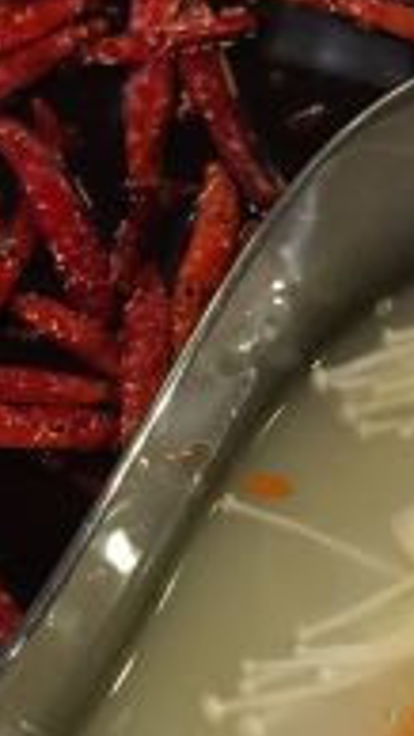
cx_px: 80
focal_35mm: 114
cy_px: 730
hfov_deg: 10.6
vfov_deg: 18.3
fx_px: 2227
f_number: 2.2
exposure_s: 1/17
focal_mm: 4.15
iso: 125
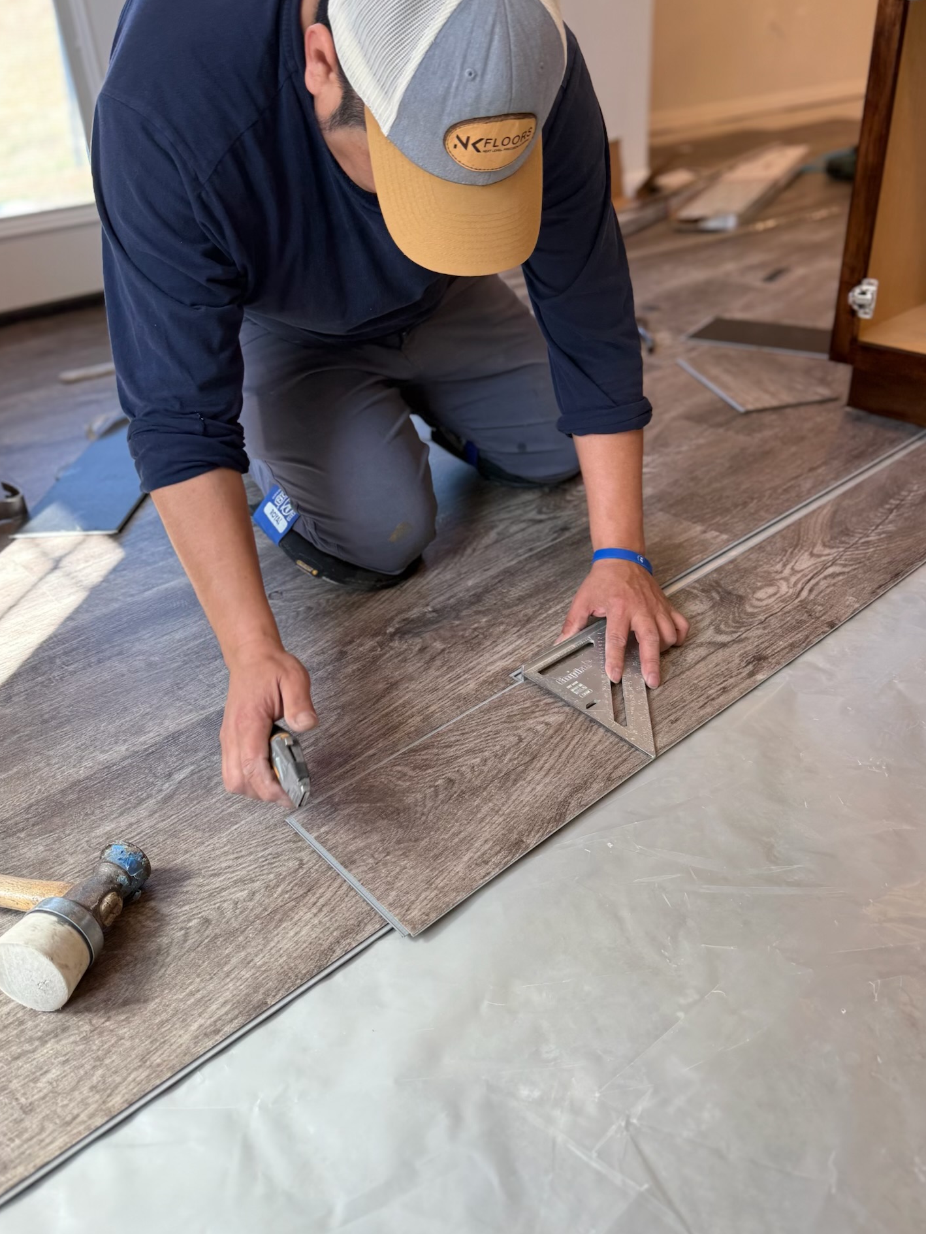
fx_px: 927
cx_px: 492
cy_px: 599
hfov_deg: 53.0
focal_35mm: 26
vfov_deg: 67.3
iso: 80
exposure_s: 1/120
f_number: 1.78
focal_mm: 6.76
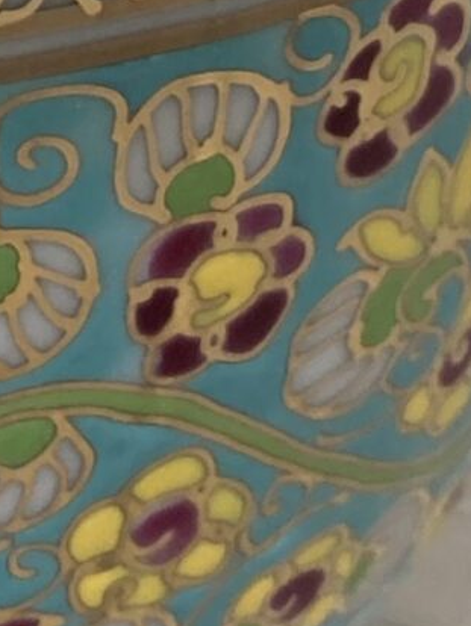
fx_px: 3135
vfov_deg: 10.4
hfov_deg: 8.2
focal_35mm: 173
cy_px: -659
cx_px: -416
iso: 100
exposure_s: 1/60
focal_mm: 3.99
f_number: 1.8
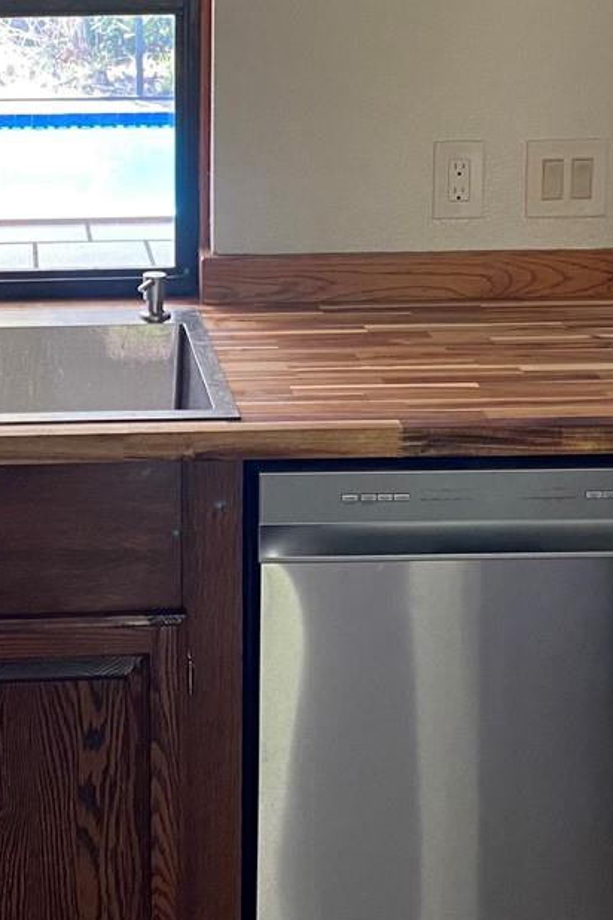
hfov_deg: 19.2
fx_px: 1788
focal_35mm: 70
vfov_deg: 28.3
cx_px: 76
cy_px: 202
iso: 160
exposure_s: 1/60
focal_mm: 4.25
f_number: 1.8
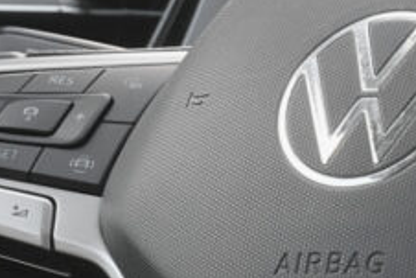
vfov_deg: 4.5
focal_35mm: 308
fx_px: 3561
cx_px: 215
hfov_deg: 6.7
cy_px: 106
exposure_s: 1/160
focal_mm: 45
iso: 2000
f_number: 7.1
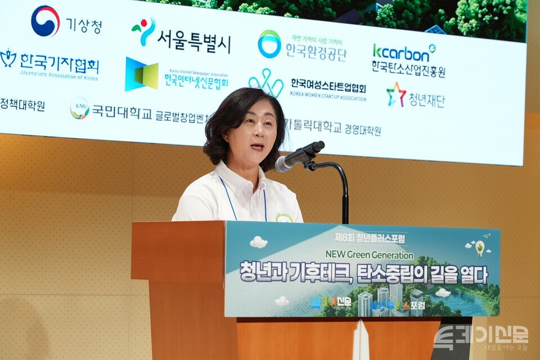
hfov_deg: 19.5
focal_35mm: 105
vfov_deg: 13.0
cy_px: 180
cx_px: 270
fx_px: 1575
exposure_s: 1/125
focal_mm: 105
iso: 1600
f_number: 6.3
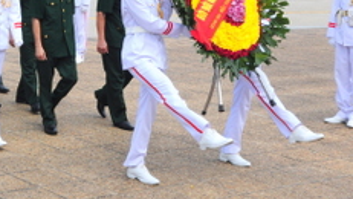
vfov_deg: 11.8
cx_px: 23
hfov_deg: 20.4
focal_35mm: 102
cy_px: 26
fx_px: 955
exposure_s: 1/125
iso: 250
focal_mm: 30
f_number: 14
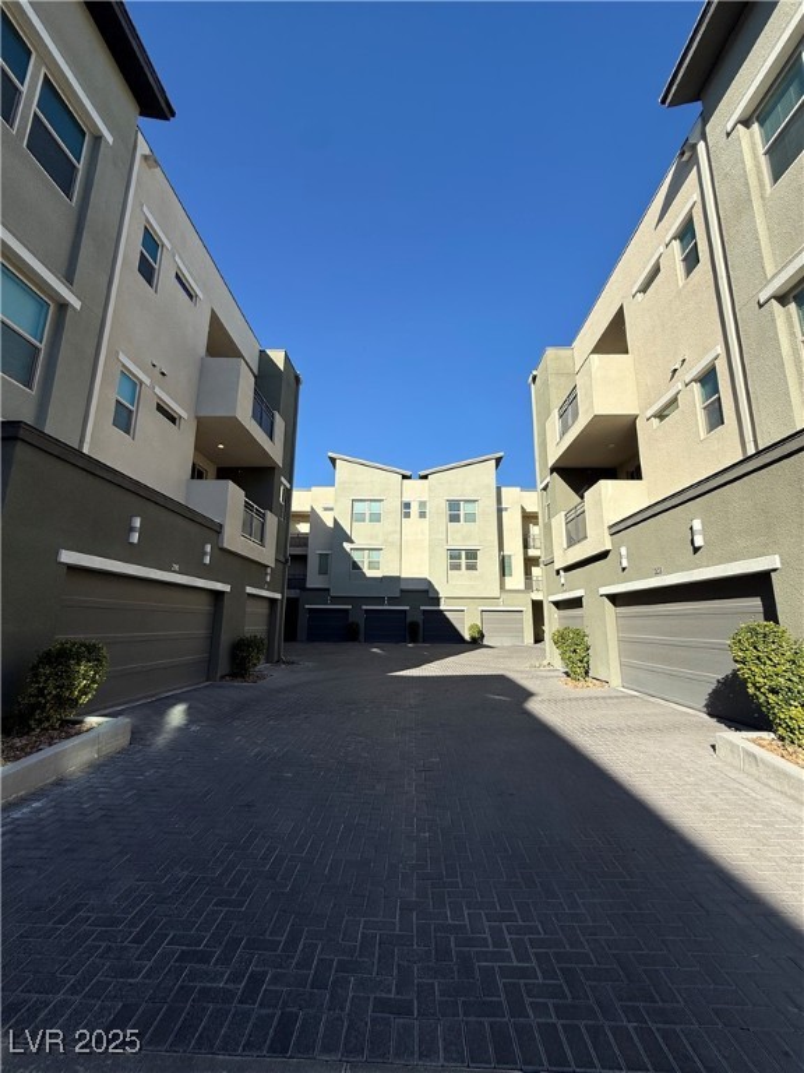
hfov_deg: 85.7
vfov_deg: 102.1
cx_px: 402
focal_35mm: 14
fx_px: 434
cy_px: 536
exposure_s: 1/1745
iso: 50
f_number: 2.2
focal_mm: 2.22
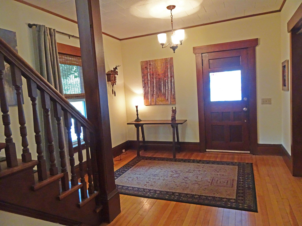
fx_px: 209
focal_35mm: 24
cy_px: 113
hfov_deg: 71.6
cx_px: 151
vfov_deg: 56.8
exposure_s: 1/30
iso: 640
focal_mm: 4.1
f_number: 3.5
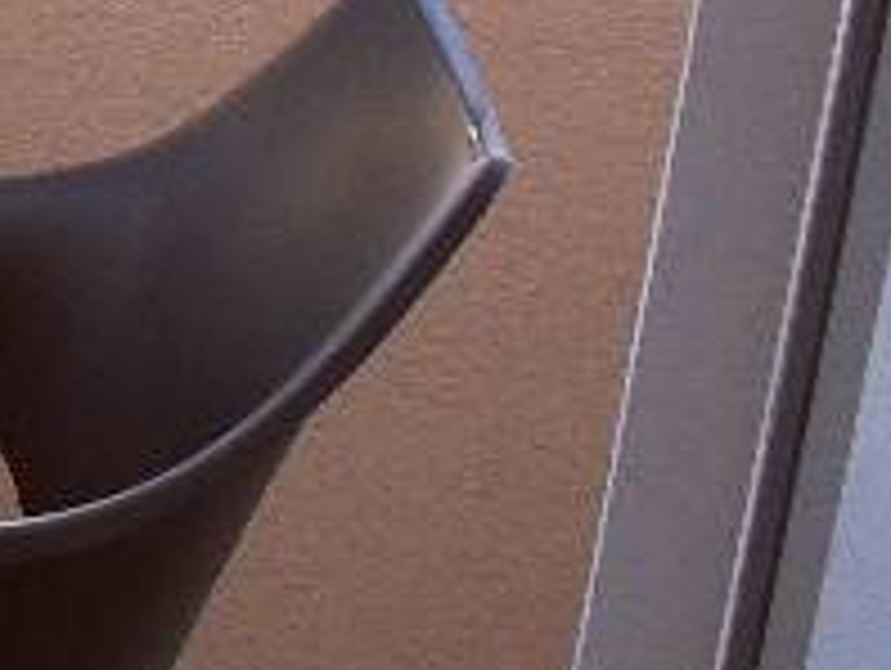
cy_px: 414
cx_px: -1372
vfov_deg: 8.2
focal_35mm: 181
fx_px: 4665
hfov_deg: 9.5
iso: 100
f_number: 3.2
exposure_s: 1/250
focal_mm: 6.3
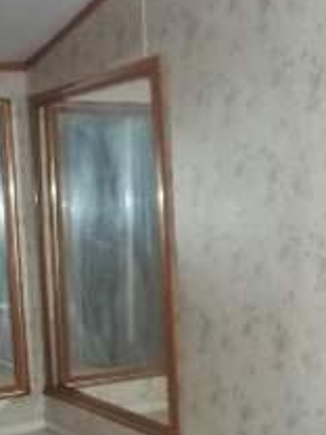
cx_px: 301
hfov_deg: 18.8
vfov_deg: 25.3
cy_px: 265
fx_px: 967
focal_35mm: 77
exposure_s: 1/30
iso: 160
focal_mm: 5.7
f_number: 2.9
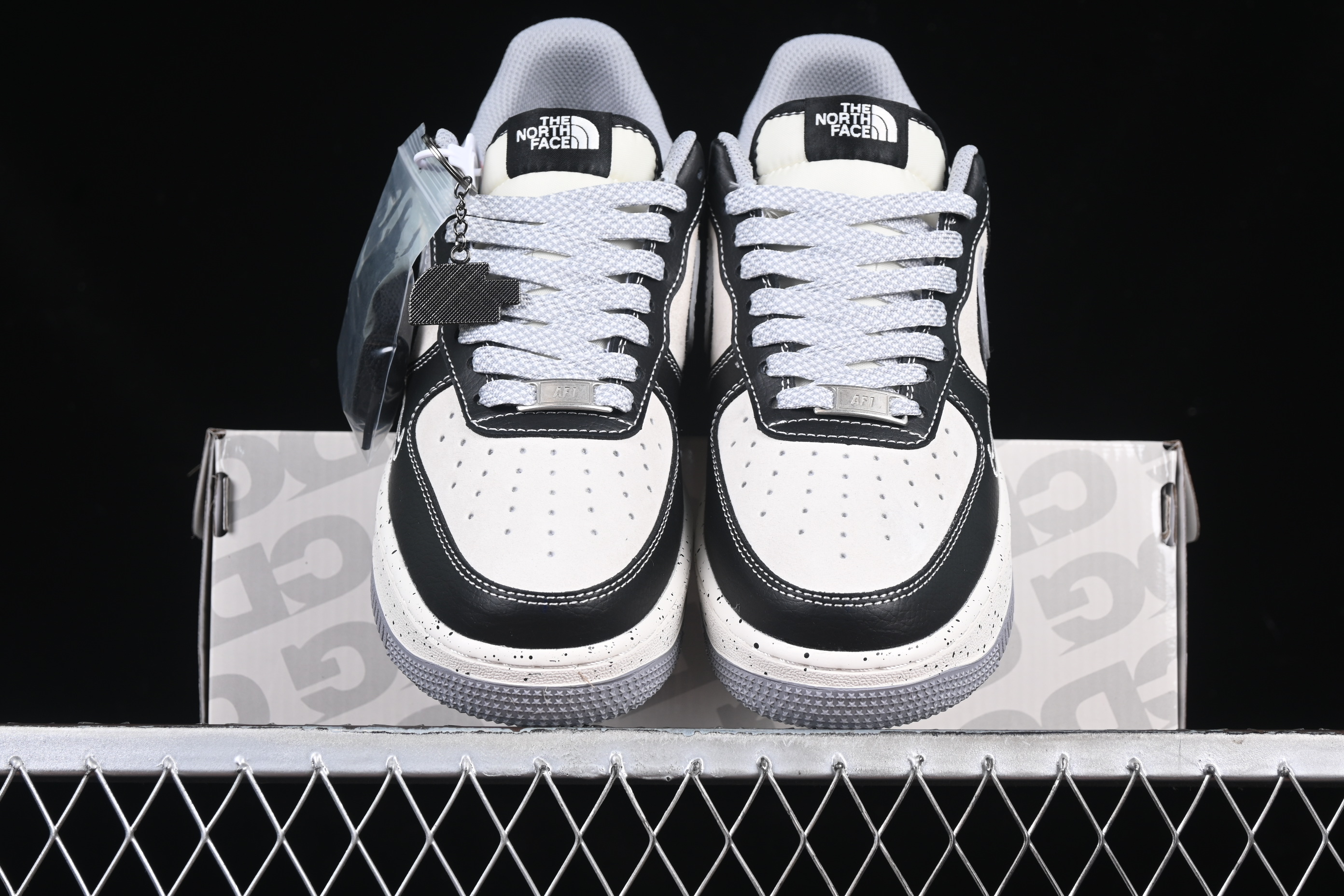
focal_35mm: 75
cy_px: 448
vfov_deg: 18.2
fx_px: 2800
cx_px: 672
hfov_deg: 27.0
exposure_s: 1/60
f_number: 7.1
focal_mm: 50
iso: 160
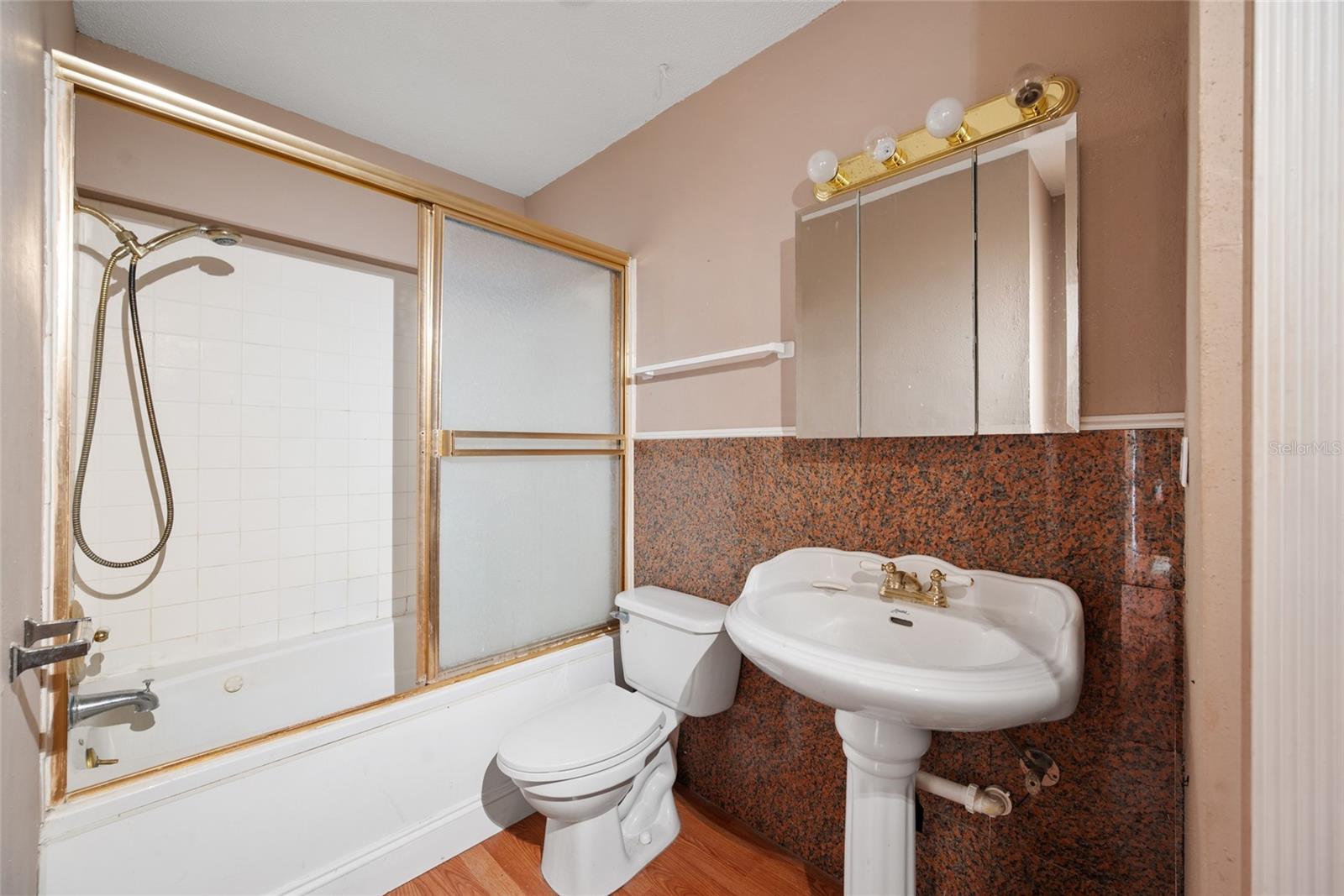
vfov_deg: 81.2
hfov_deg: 104.2
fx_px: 523
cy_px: 448
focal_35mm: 14
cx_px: 672
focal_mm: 14
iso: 250
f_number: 6.3
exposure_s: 30
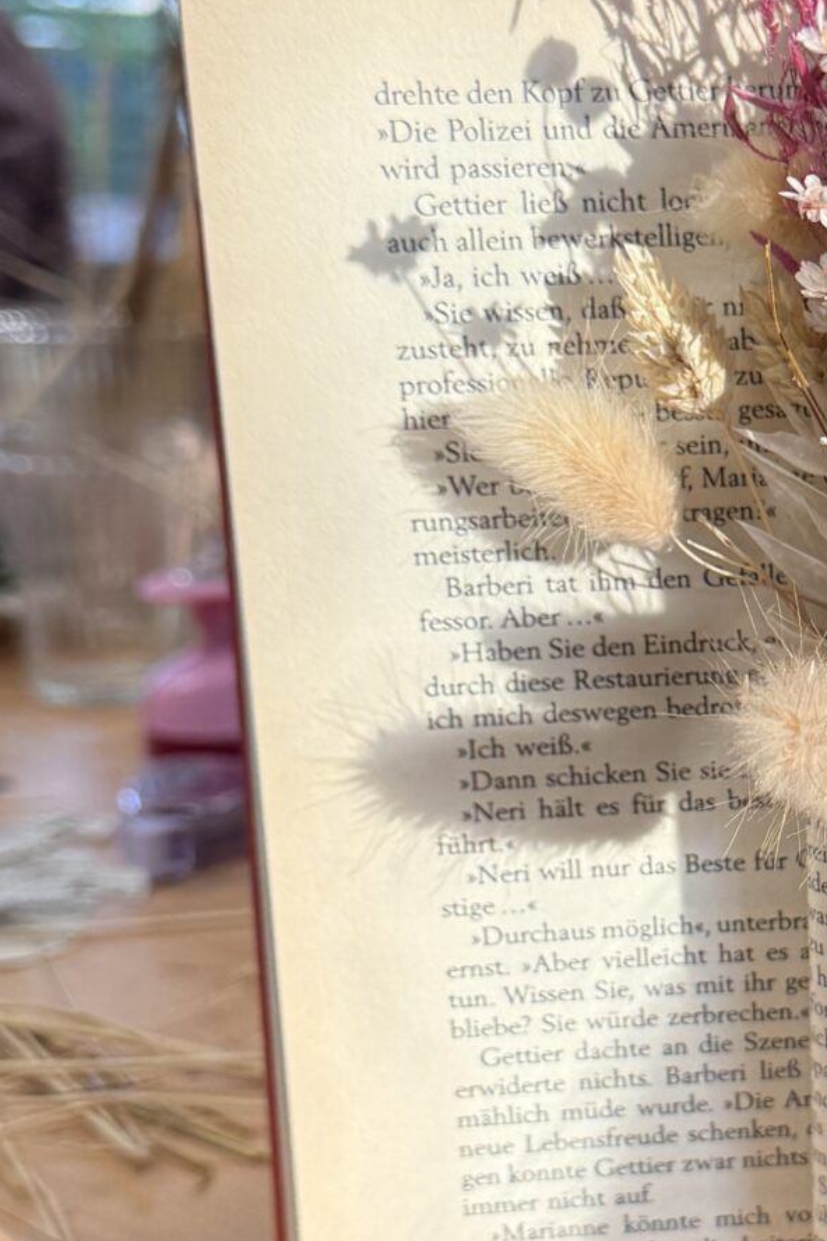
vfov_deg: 28.0
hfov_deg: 18.2
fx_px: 2481
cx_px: 930
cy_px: 790
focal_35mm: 72
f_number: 1.78
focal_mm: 6.76
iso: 125
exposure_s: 1/138
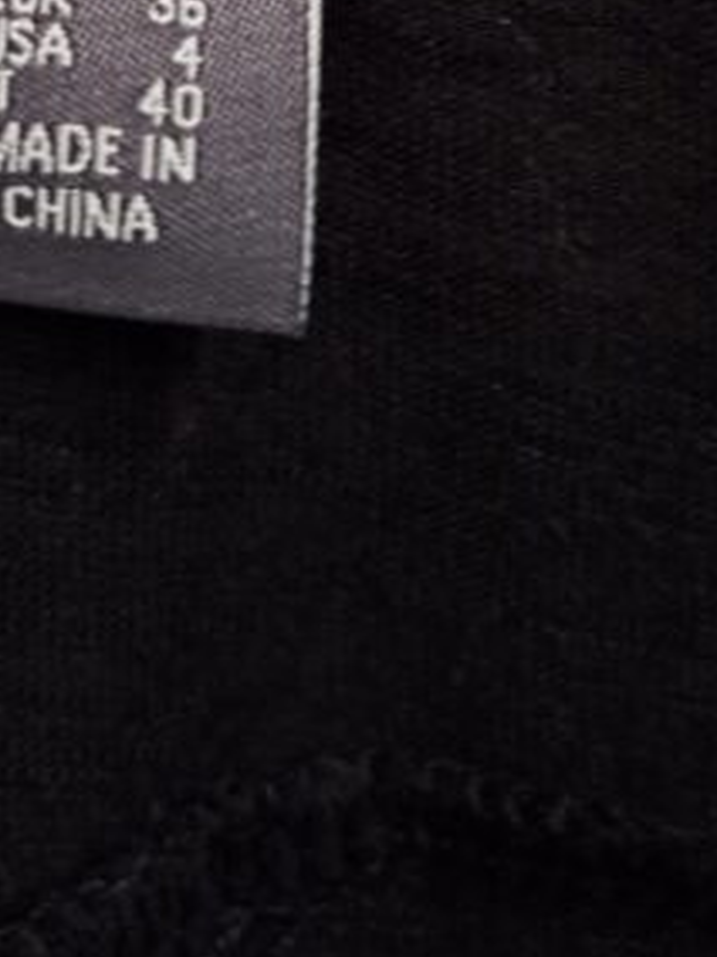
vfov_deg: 25.4
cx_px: 200
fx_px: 1796
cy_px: -314
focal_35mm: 65
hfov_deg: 22.4
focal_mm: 5.54
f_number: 1.8
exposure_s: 1/33
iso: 400
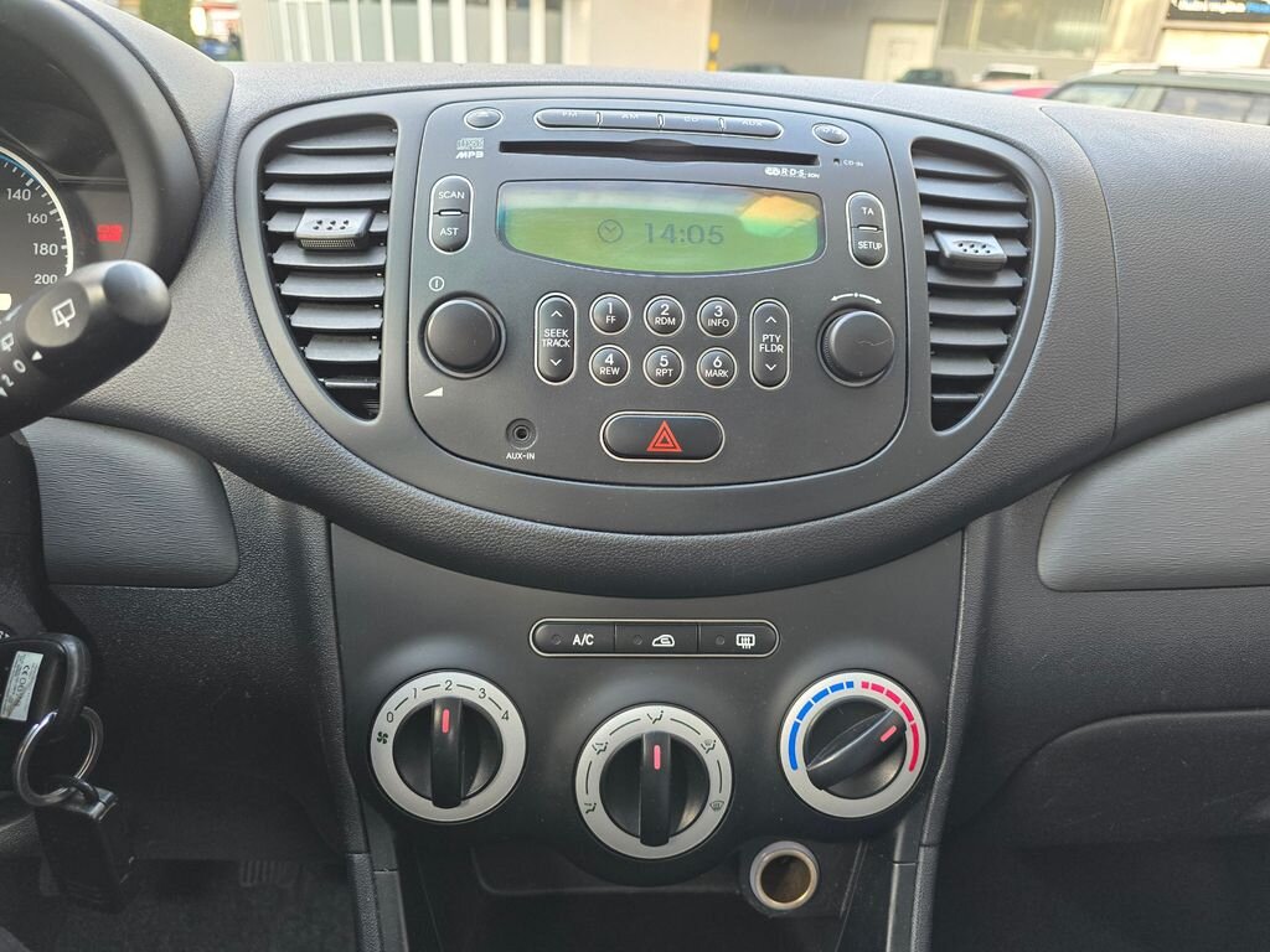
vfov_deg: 58.9
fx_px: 844
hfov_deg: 73.9
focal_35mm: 23
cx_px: 635
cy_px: 476
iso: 200
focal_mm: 6.3
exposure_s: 1/100
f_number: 1.7
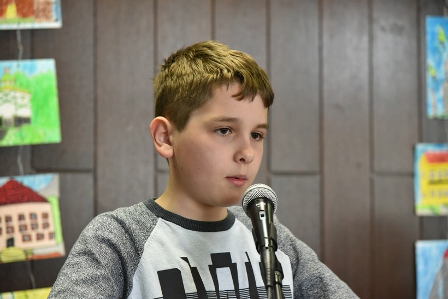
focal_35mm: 120
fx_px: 1493
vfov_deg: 11.4
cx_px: 224
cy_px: 150
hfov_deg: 17.1
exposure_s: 1/320
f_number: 4.5
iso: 8000
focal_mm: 120
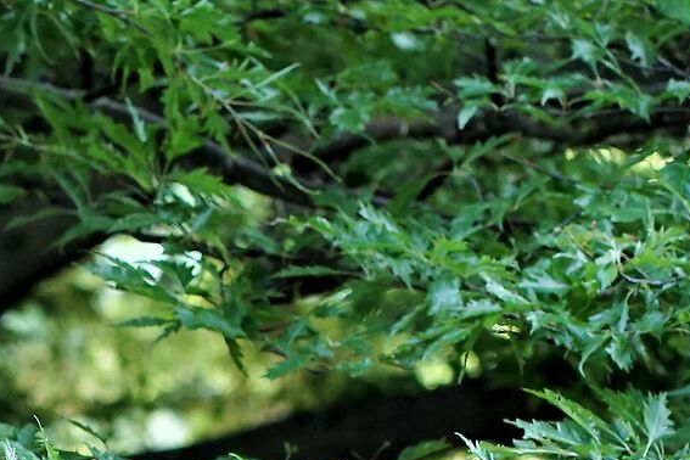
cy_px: 759
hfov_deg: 5.4
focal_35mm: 381
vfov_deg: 3.6
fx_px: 7302
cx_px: 192
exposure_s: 1/160
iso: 800
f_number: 4
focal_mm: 60
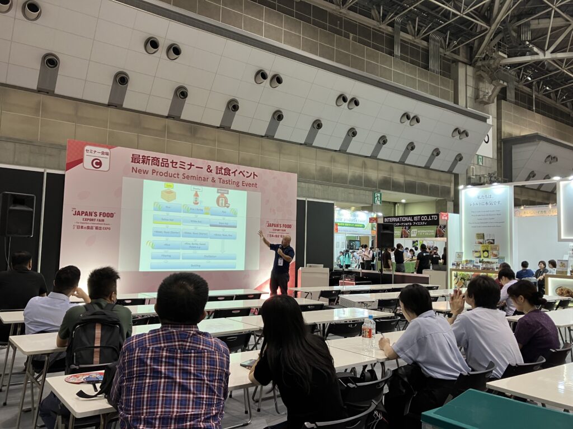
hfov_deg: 63.4
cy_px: 214
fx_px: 463
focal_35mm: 28
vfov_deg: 49.7
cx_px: 286
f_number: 1.8
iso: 80
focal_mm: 3.99
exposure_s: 1/50
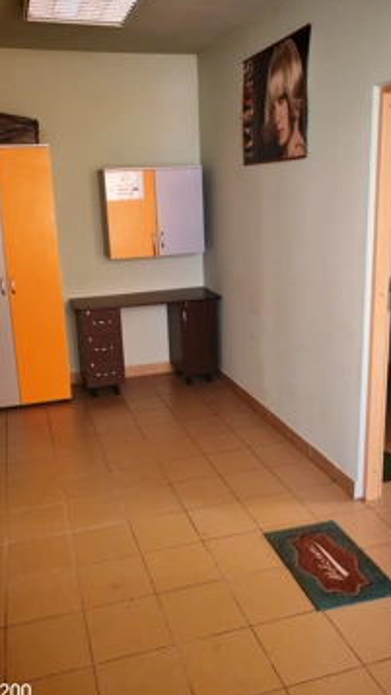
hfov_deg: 35.6
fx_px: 608
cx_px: 183
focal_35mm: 33
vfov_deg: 59.5
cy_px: 333
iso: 1250
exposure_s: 1/33
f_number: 1.95
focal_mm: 5.52
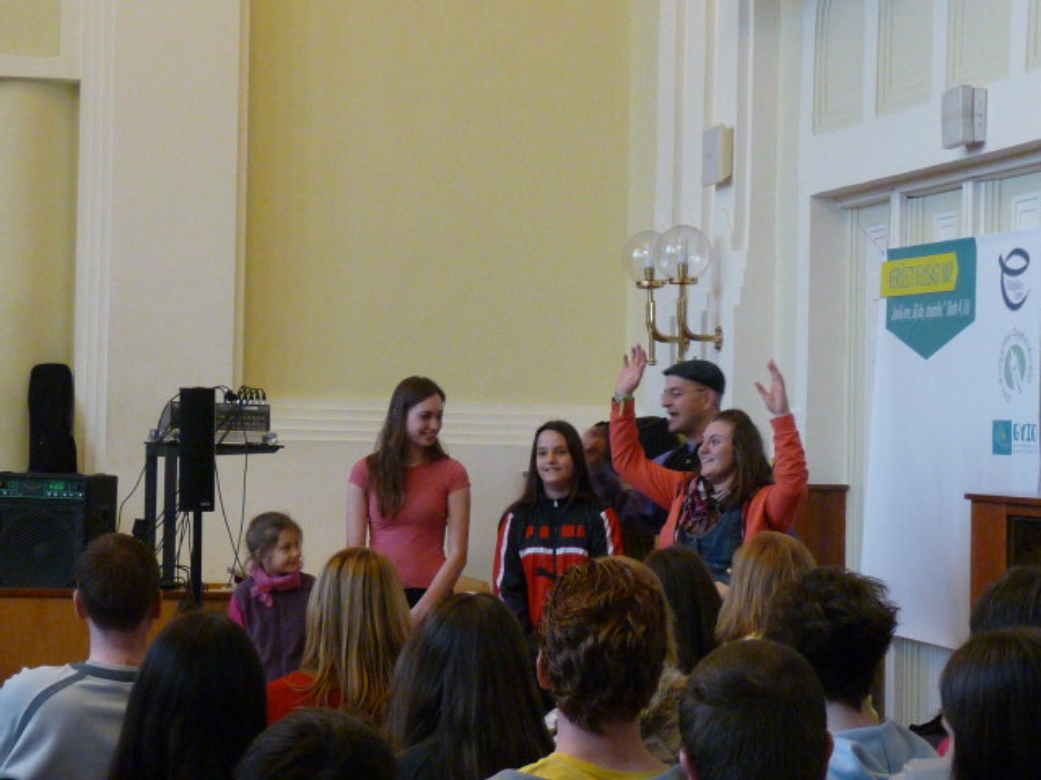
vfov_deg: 14.1
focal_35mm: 105
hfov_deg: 18.7
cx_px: 520
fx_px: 3158
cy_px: 390
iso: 400
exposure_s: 1/30
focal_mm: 10.4
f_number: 3.2
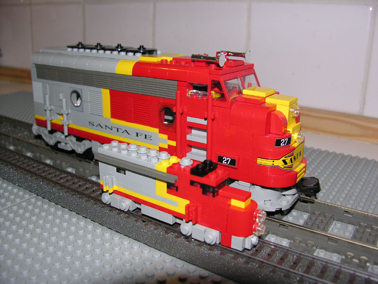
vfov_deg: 40.7
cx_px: 189
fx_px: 382
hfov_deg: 52.6
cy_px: 142
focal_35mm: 35
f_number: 2.8
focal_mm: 8.9
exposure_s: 1/60.1
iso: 50
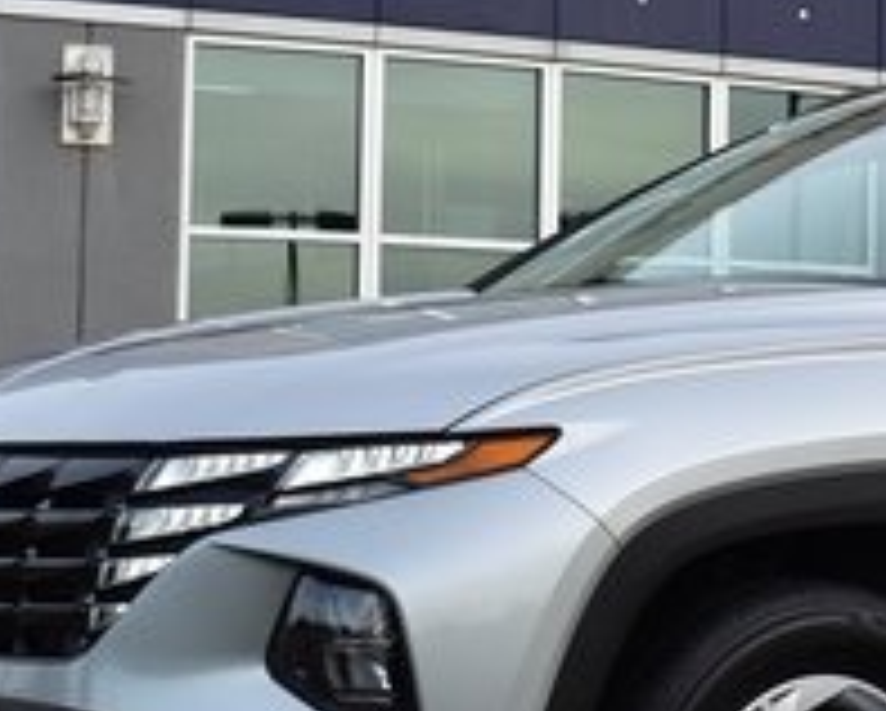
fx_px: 3242
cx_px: 985
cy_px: 202
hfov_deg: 15.1
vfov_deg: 12.5
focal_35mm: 124
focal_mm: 27
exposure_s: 1/100
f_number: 5
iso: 100
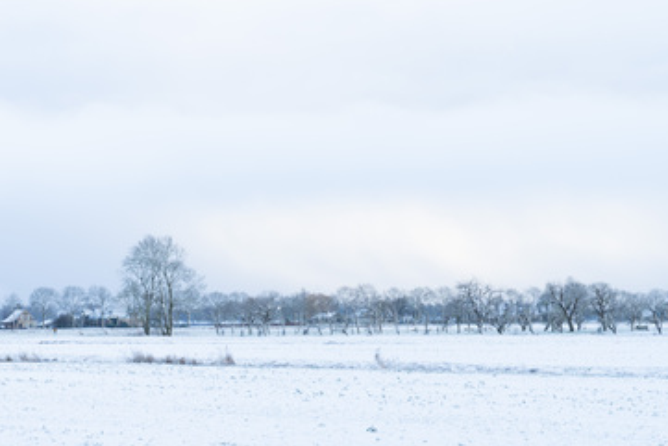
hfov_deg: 18.2
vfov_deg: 12.2
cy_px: 227
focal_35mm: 113
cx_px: 322
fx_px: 2091
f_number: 6.3
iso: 160
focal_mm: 59
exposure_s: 1/125
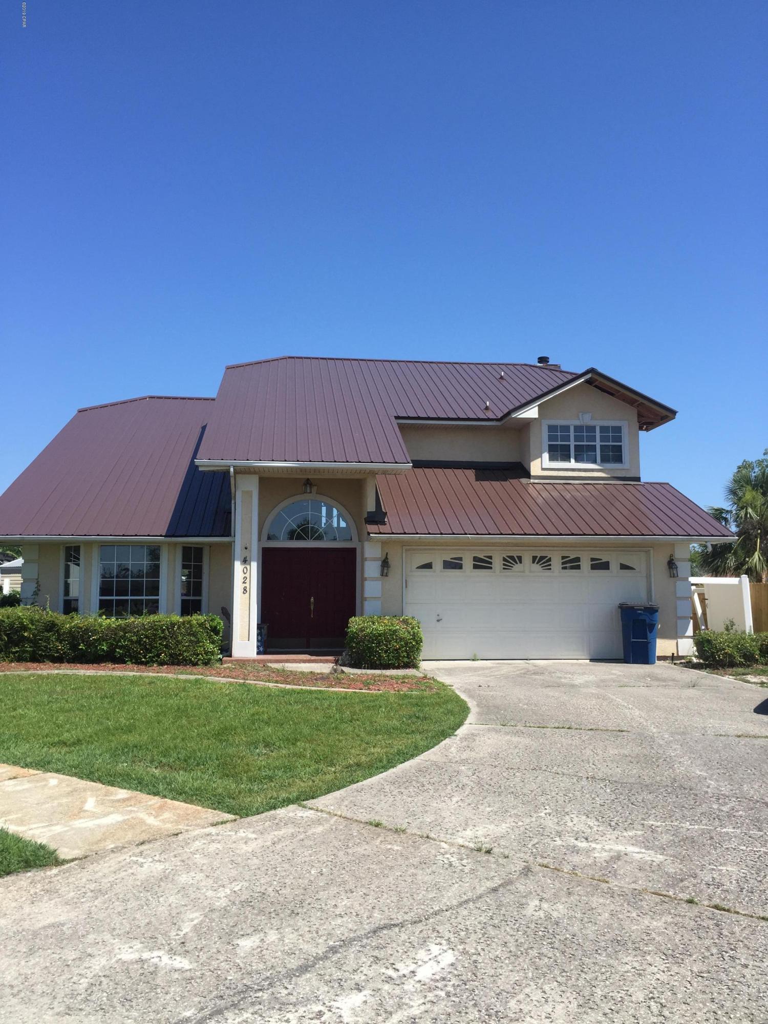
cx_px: 384
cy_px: 512
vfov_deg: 61.7
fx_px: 858
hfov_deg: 48.2
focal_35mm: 29
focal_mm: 4.15
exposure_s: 1/1721
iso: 32
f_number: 2.2
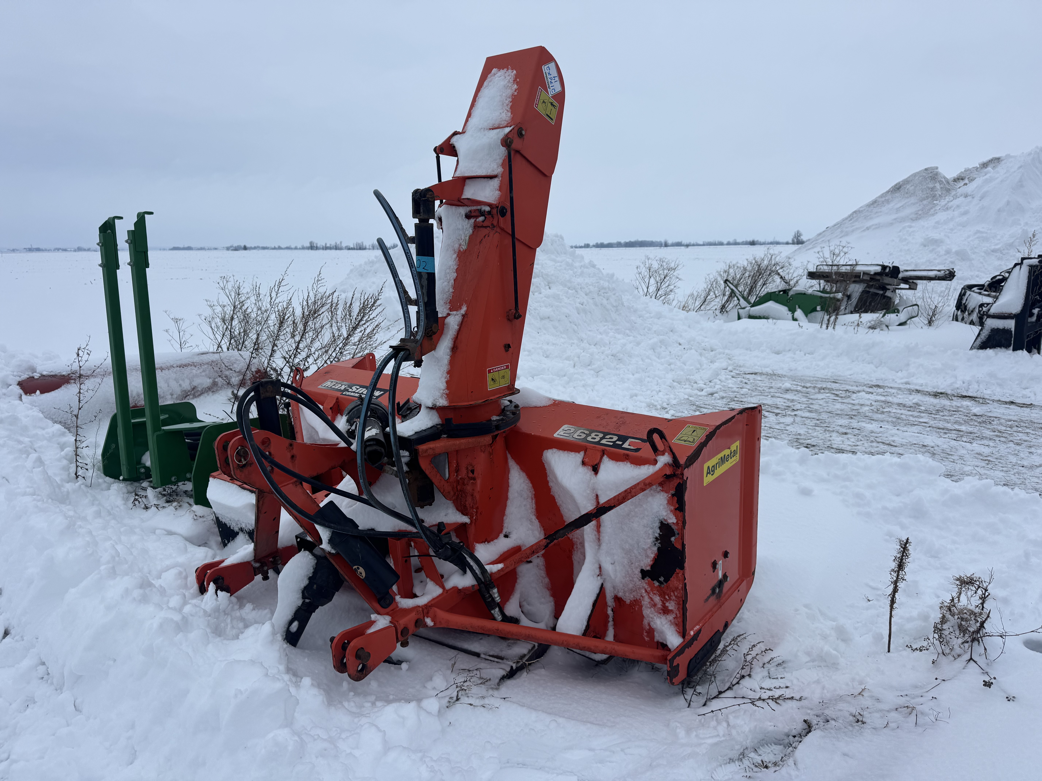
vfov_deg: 56.8
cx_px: 521
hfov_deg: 71.6
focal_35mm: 24
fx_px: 722
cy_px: 390
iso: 80
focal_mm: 6.76
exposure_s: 1/2604
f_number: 1.78
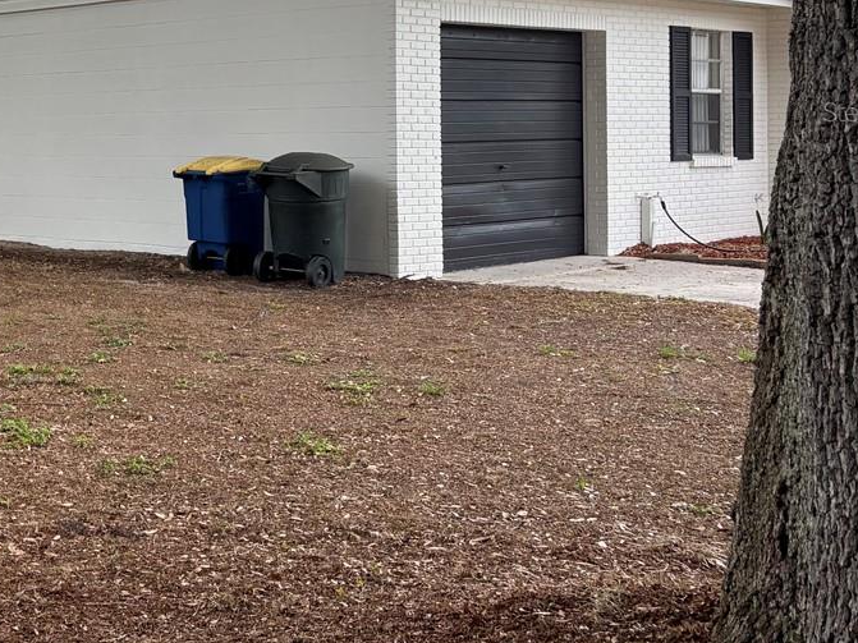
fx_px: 1536
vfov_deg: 23.2
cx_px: -79
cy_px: 111
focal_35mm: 62
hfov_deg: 28.4
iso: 50
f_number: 1.6
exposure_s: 1/396
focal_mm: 5.96
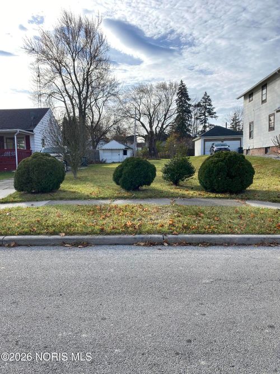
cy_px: 187
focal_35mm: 26
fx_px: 280
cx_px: 140
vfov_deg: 67.3
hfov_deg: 53.0
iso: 32
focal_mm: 4.25
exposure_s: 1/742
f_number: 1.8
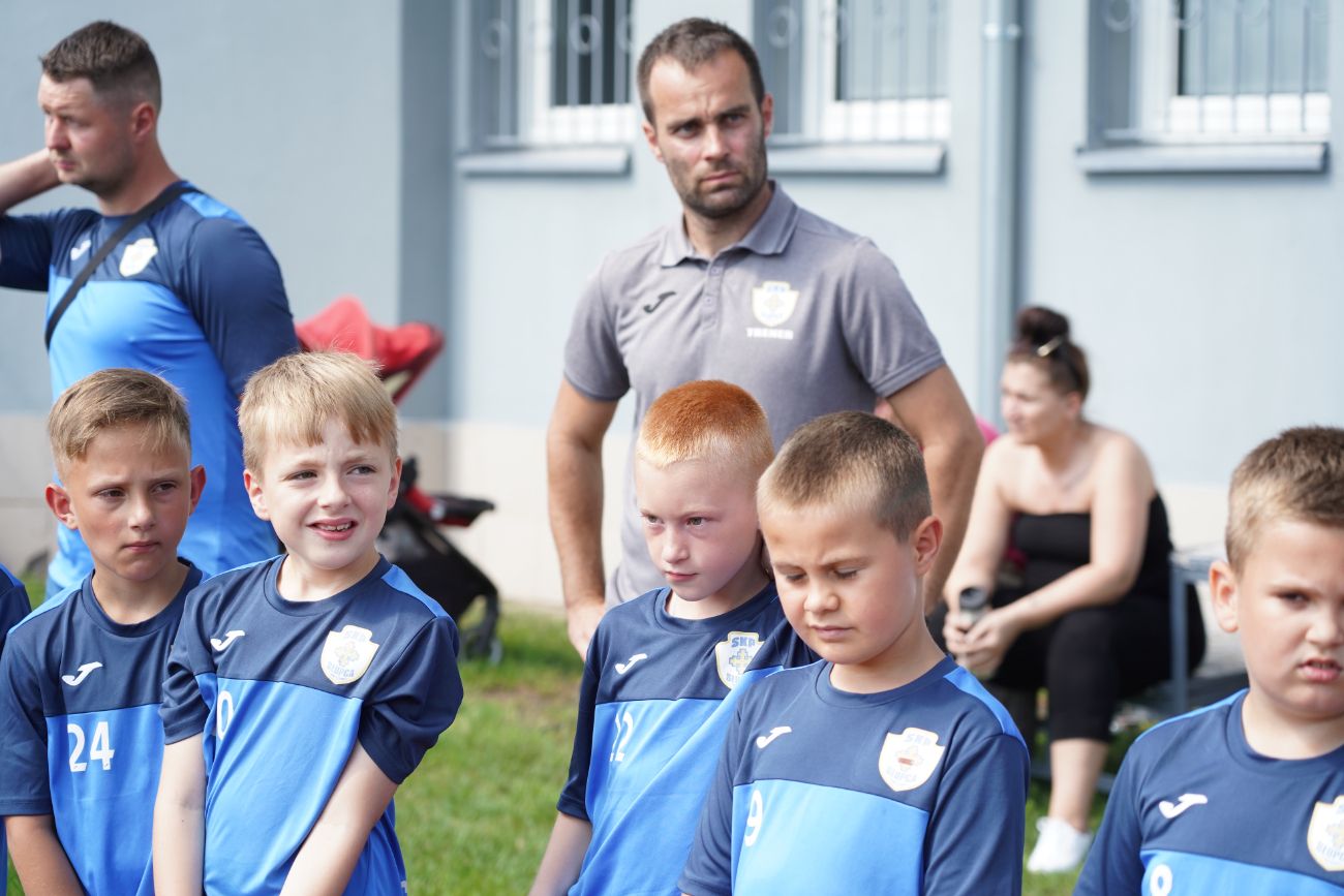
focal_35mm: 91
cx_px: 672
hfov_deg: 22.4
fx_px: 3397
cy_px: 448
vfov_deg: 15.0
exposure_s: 1/400
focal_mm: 91
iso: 250
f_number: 4.5
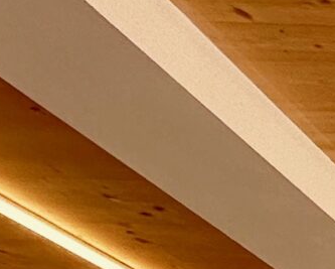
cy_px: 867
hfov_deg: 12.3
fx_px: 1042
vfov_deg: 9.9
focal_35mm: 105
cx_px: 902
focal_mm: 2.22
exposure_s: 1/295
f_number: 2.2
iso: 40
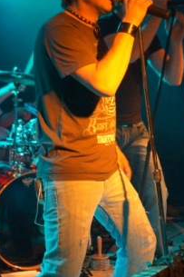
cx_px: 83
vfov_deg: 18.6
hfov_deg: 12.4
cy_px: 118
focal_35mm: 110
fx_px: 844
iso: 3200
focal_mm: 50
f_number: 4.5
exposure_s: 1/100
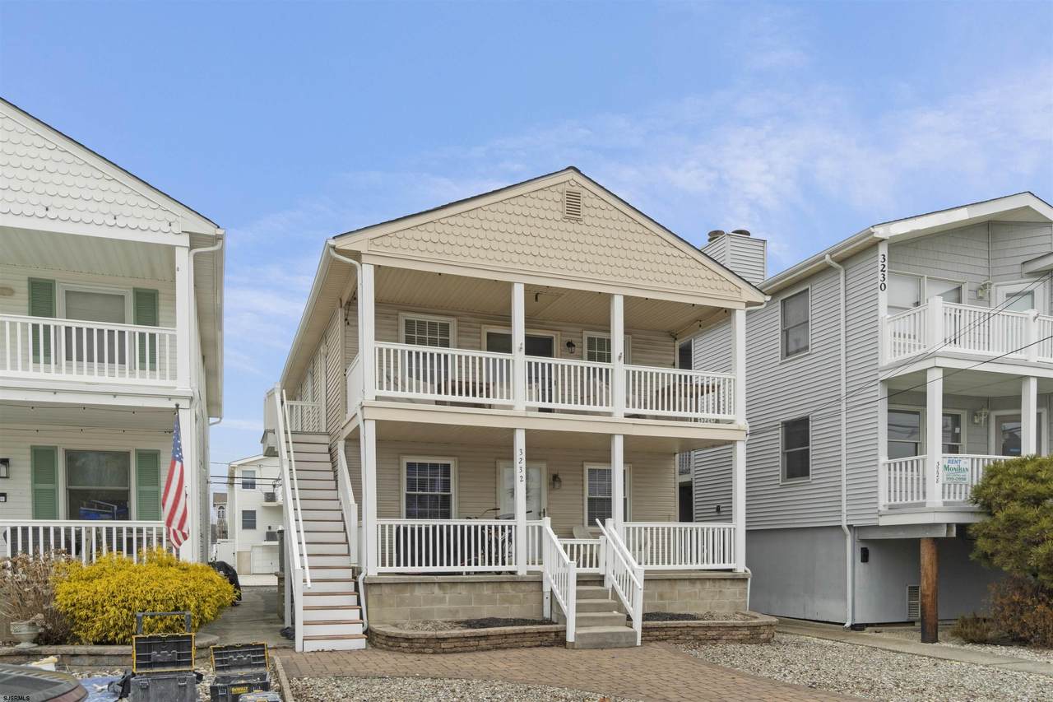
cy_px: 351
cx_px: 526
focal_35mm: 24
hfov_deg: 73.8
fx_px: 702
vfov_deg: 53.1
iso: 125
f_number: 9
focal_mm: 16
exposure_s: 1/60
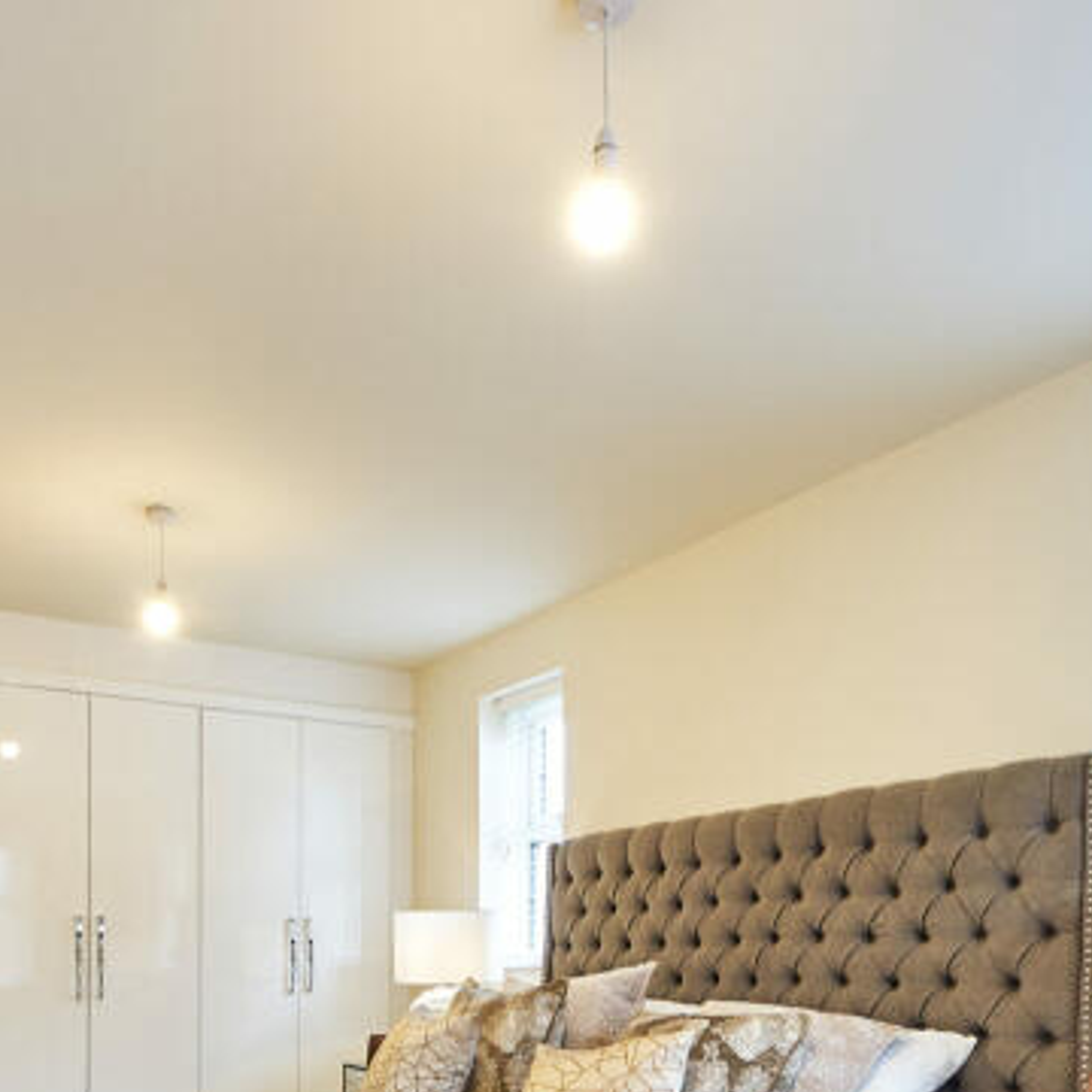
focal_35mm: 29
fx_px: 1035
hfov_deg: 55.6
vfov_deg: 50.1
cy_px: 960
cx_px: 507
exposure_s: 1/3
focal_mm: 8
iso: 200
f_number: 8
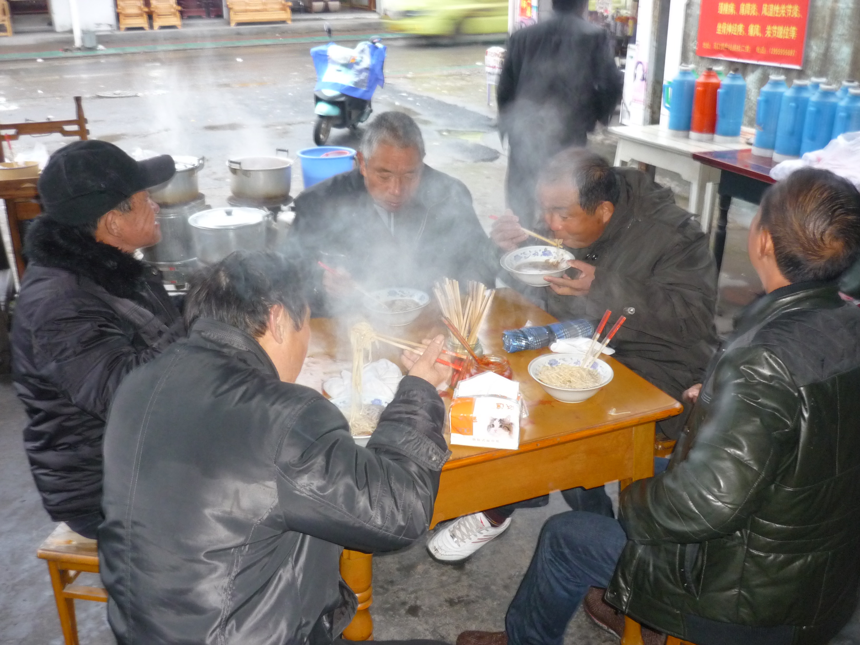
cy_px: 322
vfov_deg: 42.9
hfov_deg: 55.4
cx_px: 430
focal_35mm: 33
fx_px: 820
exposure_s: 1/8
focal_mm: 5.5
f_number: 2.8
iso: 320
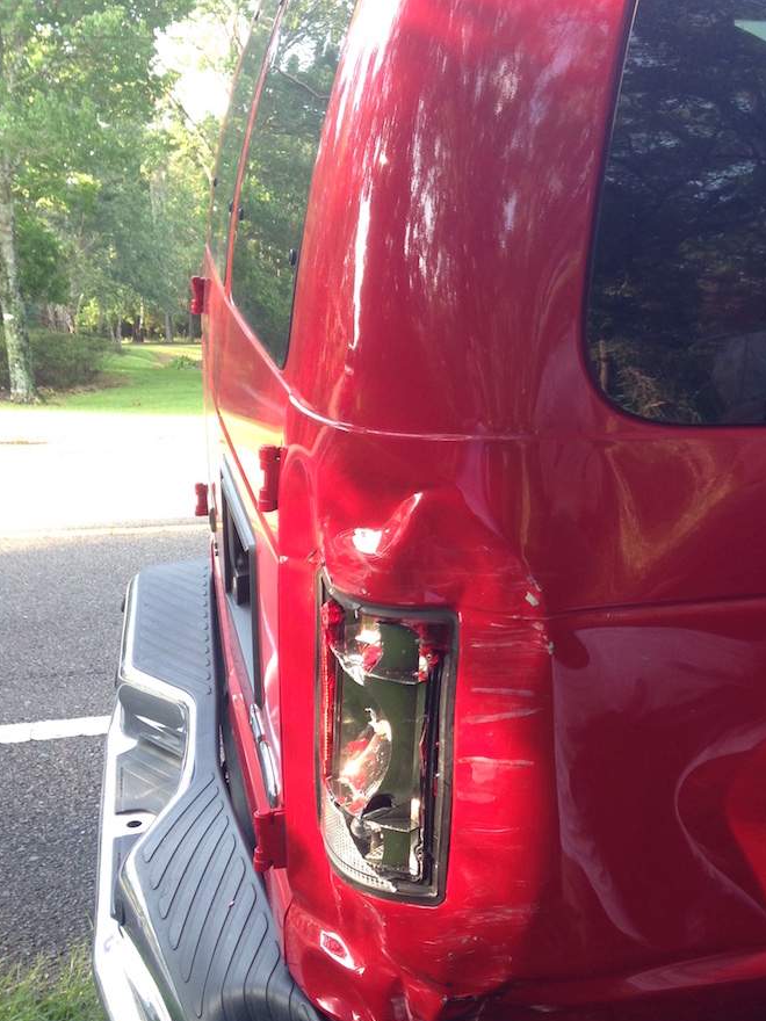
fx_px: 1416
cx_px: 549
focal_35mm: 48
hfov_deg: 29.9
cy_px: 537
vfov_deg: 39.6
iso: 50
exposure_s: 1/60
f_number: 2.4
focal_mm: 4.12
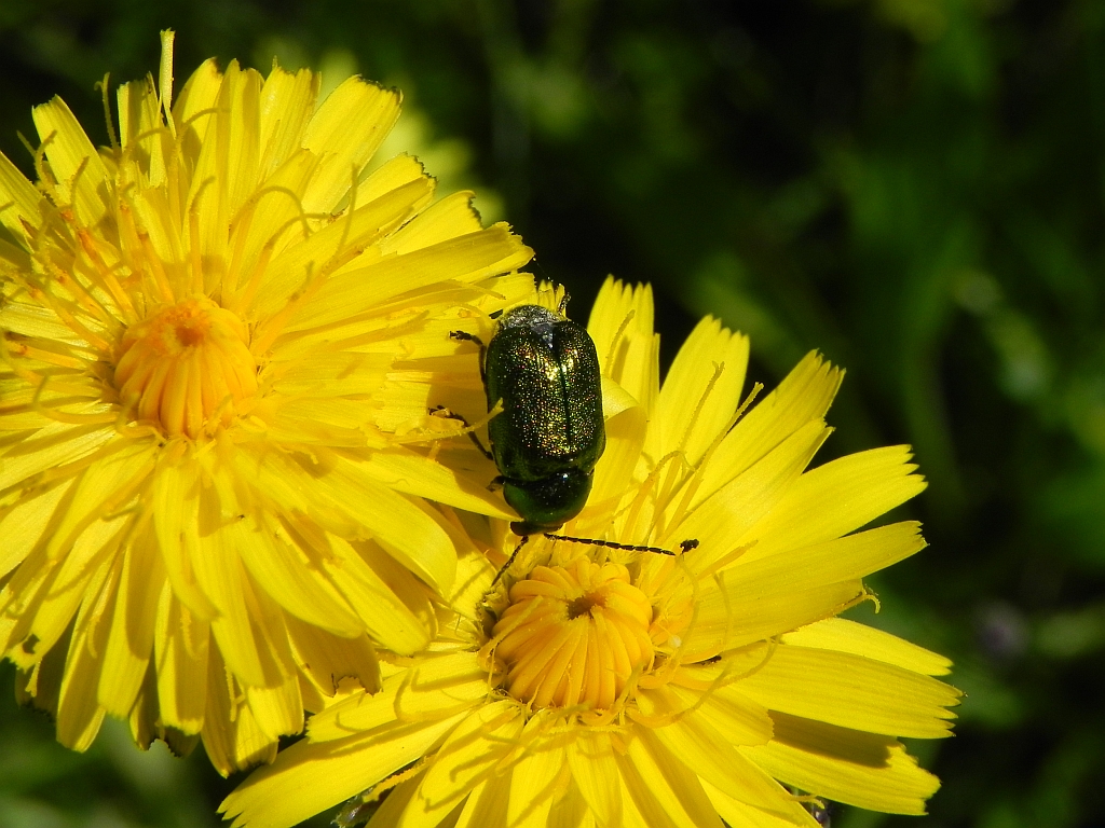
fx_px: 2713
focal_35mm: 85
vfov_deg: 17.4
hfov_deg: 23.0
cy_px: 414
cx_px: 552
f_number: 8
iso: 160
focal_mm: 15.1
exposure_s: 1/870
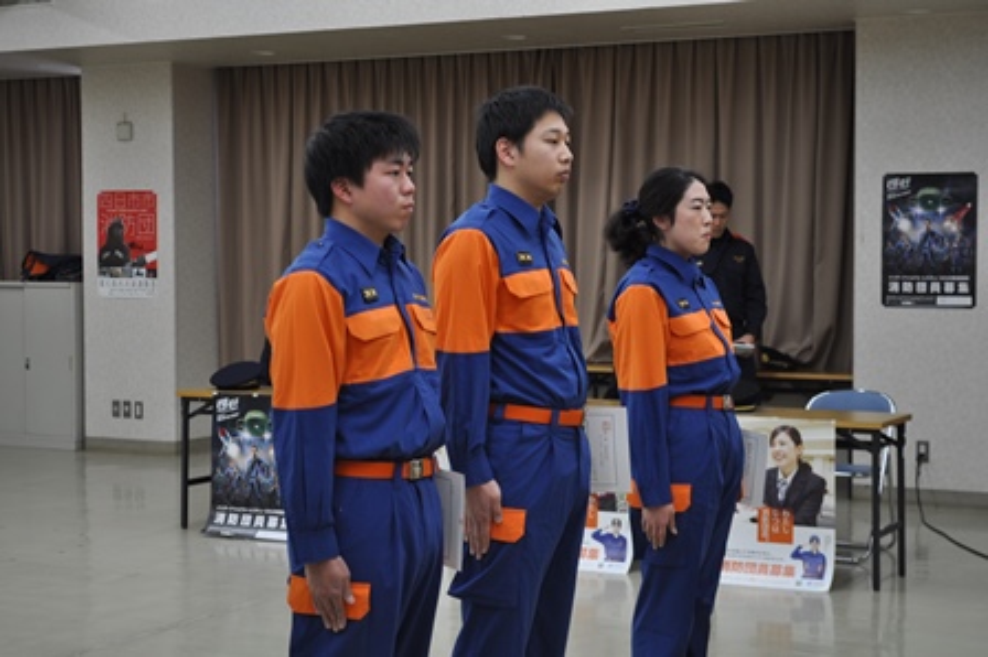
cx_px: 494
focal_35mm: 66
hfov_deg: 30.5
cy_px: 328
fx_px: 1810
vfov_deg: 20.6
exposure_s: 1/100
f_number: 5.3
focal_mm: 44
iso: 400
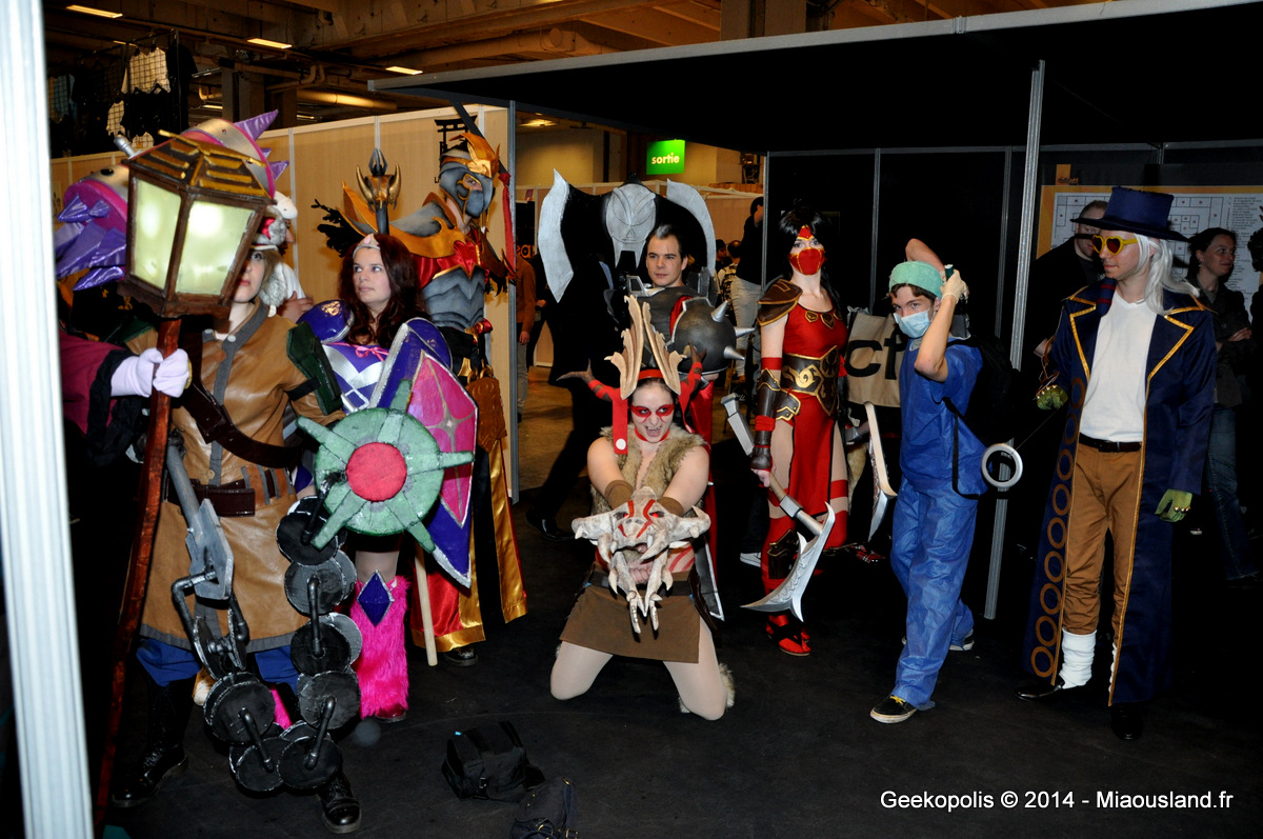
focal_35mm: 27
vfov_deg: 47.8
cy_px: 420
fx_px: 946
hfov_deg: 67.4
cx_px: 632
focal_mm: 18
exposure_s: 1/60
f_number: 4
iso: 800
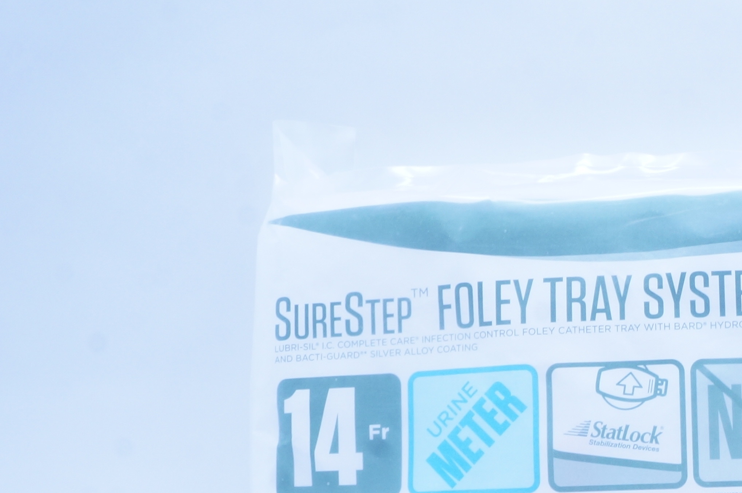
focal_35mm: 65
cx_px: 801
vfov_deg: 20.1
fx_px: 1338
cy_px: 511
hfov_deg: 28.4
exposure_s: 1/10
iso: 400
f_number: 14
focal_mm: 18
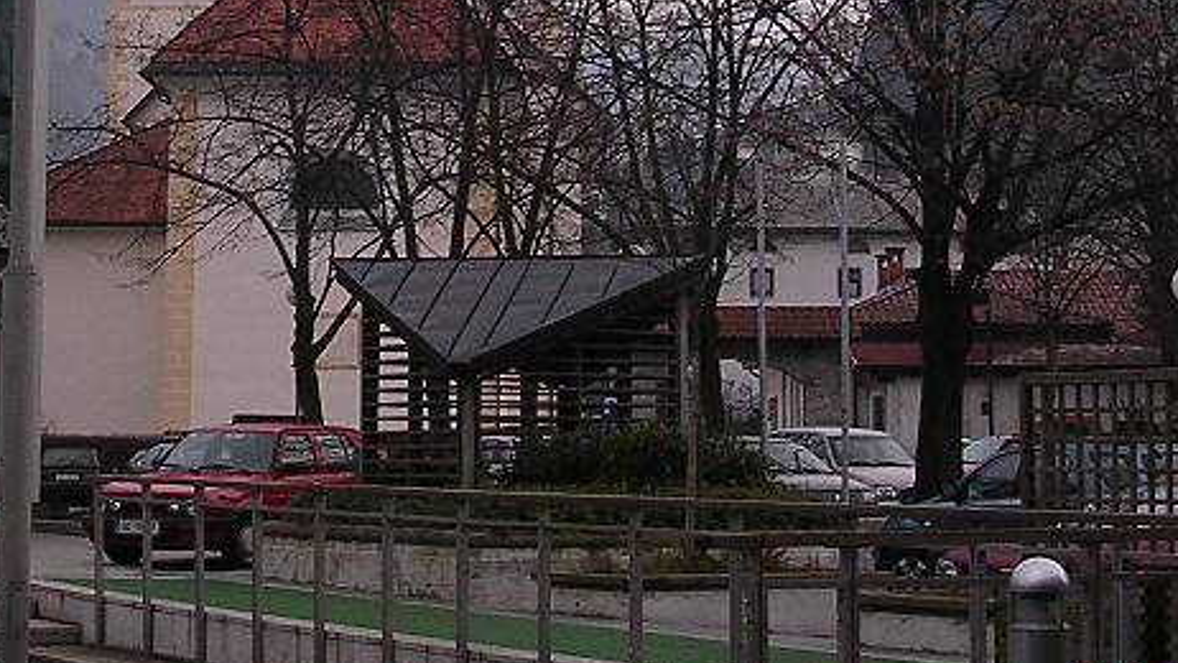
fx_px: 3093
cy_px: -74
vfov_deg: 12.0
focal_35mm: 99
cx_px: 372
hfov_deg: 21.5
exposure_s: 1/133
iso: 100
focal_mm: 6.2
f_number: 2.9
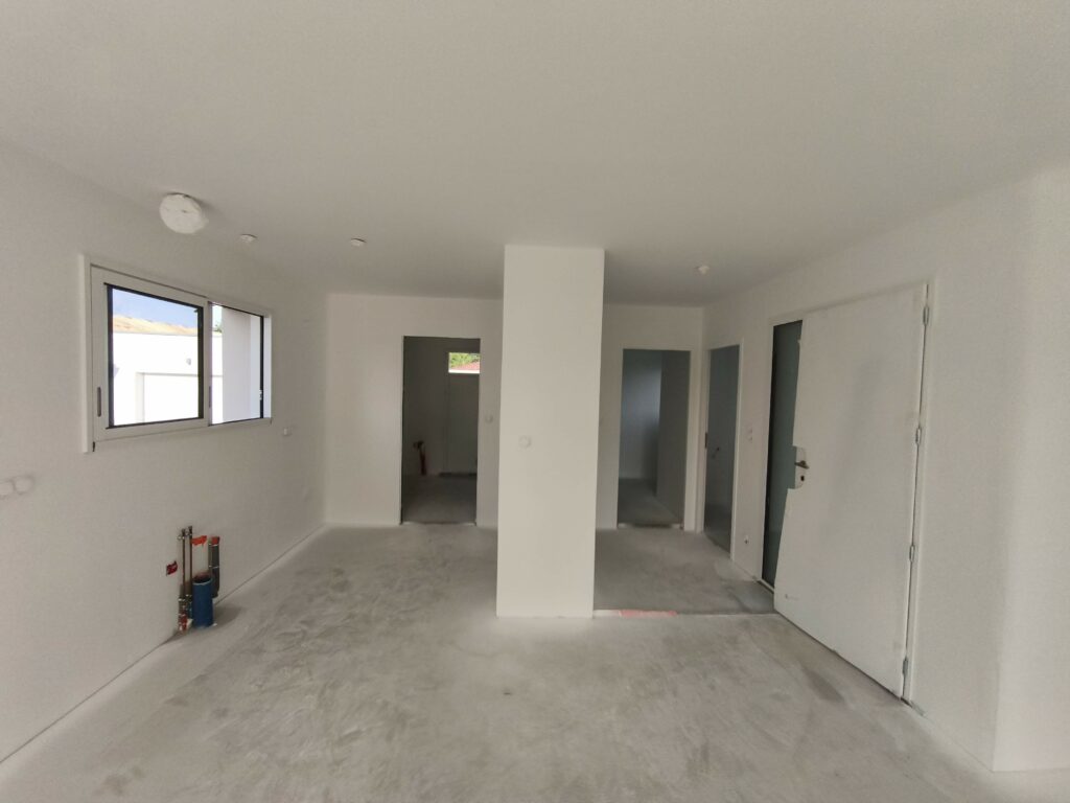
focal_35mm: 15
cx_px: 535
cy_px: 402
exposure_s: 1/1114
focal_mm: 1.91
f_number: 2.2
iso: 160
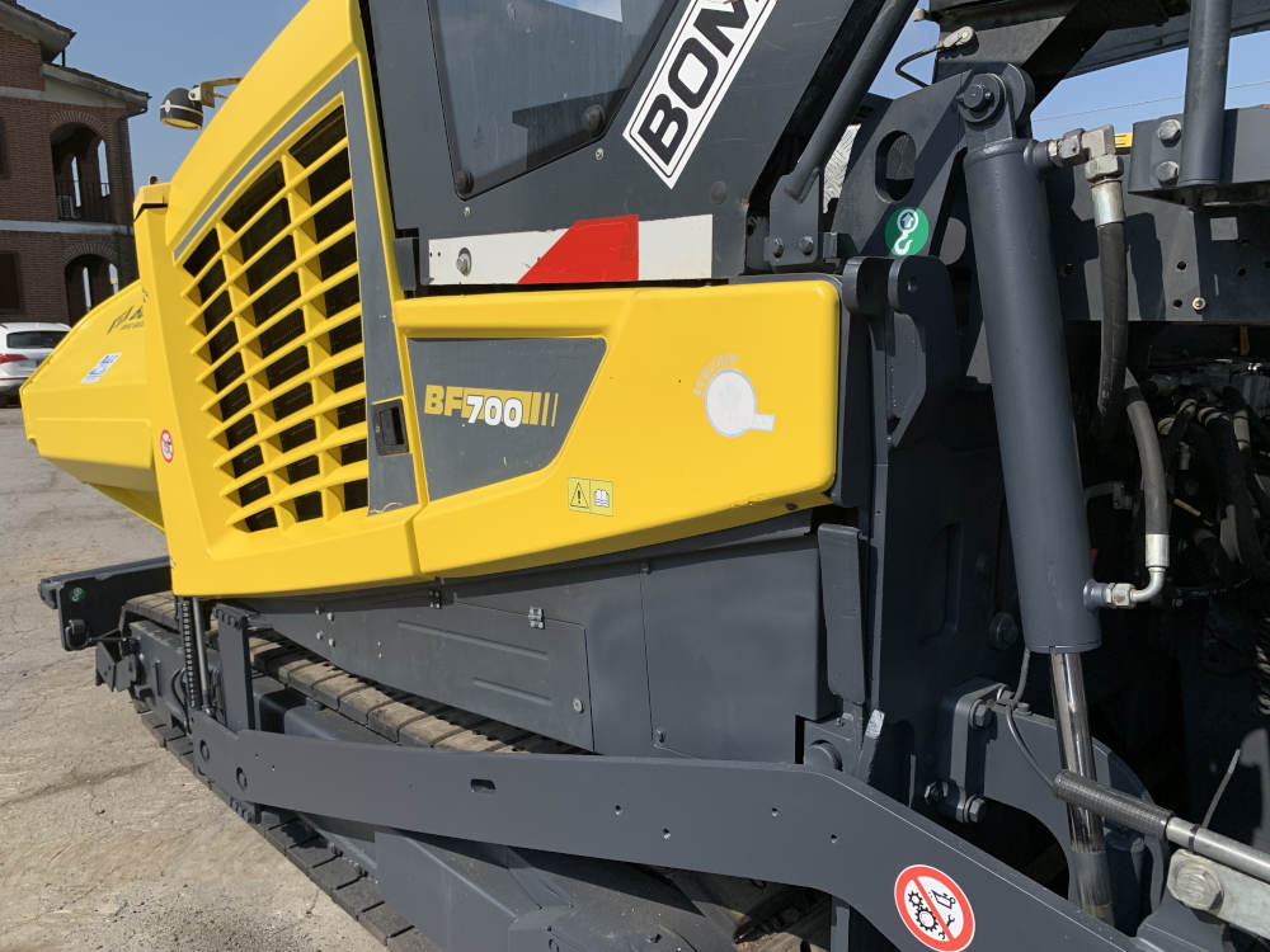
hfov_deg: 67.3
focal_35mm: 26
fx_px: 954
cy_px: 476
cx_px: 635
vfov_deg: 53.1
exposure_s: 1/4464
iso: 25
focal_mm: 4.25
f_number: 1.8
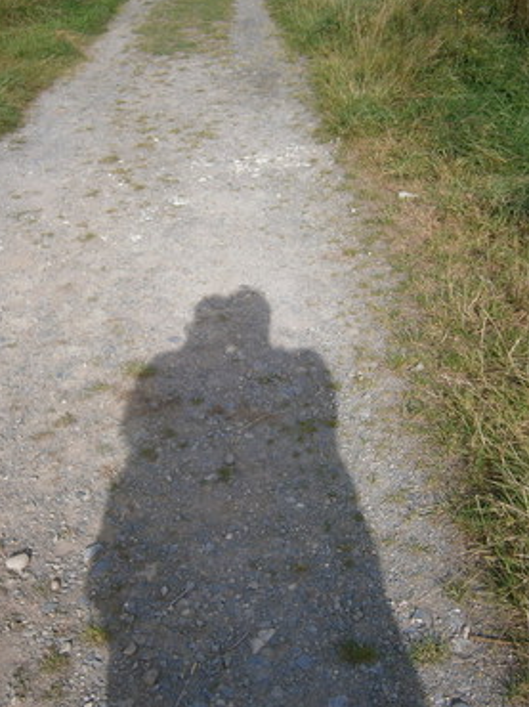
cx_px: 239
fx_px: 734
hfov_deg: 39.6
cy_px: 357
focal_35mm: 36
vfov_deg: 51.4
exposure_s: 1/1600
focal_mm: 4.7
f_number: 2.8
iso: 80
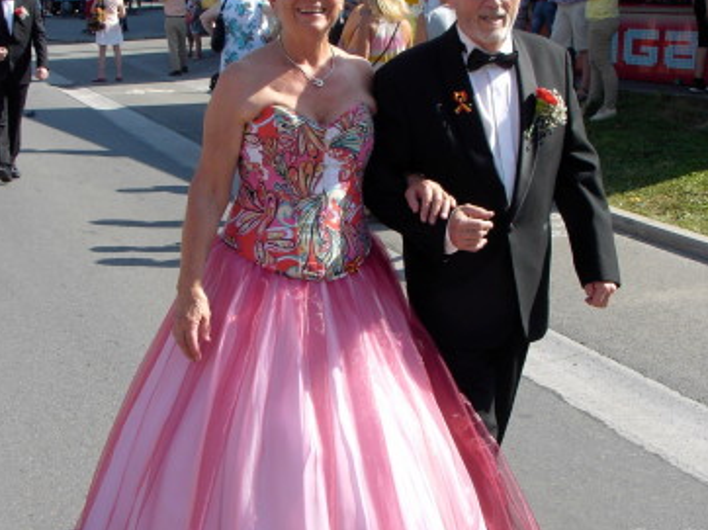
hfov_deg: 28.2
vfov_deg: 21.3
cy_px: 229
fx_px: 1410
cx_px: 332
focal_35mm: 69
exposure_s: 1/200
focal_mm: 8
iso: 70
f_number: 5
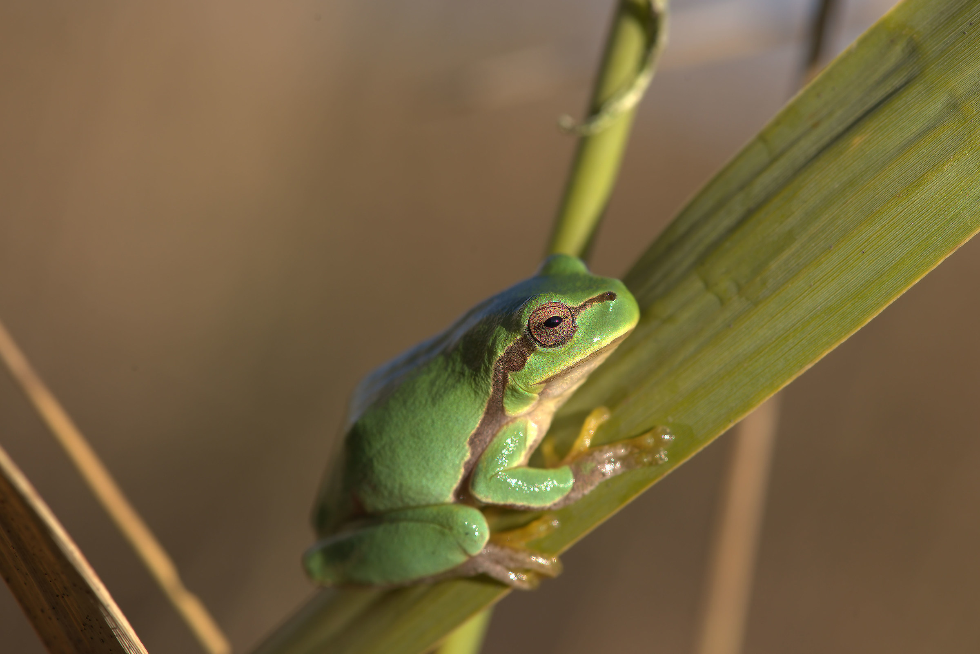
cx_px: 490
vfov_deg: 13.1
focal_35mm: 105
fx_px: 2859
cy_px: 327
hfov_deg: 19.4
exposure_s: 1/1000
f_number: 11
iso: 640
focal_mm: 105
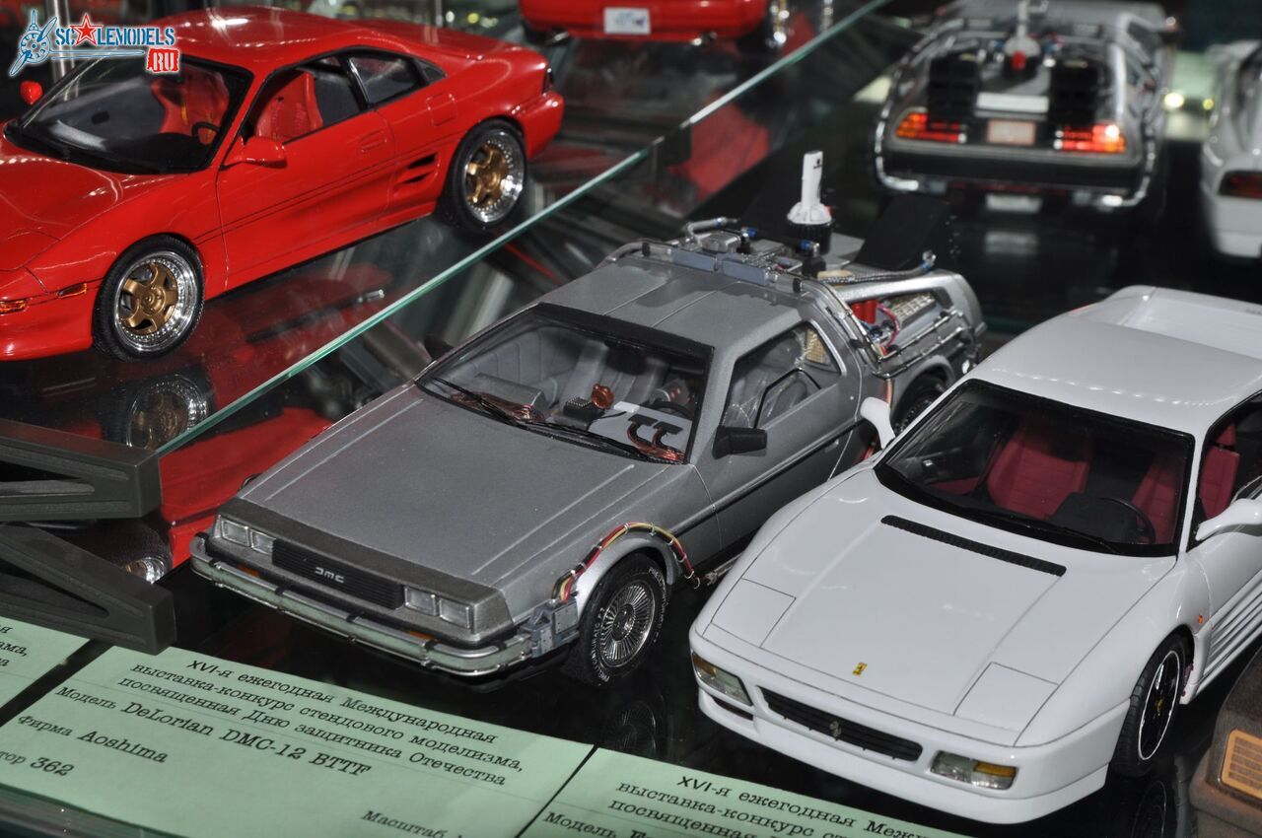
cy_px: 419
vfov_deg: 18.1
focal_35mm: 75
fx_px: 2626
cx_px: 631
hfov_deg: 27.0
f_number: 11
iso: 200
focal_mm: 50
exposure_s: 1/200
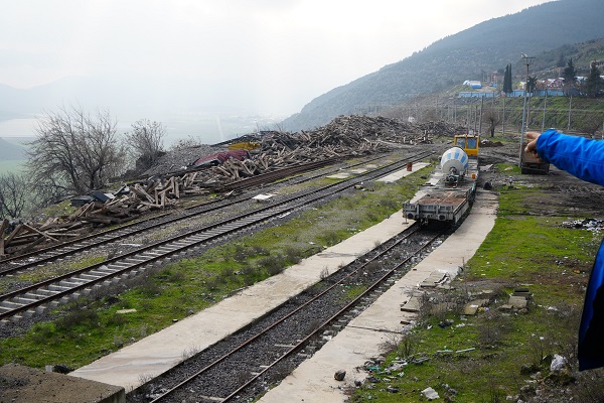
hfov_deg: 47.4
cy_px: 202
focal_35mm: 41
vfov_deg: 32.6
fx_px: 688
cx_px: 302
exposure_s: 1/125
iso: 100
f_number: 8
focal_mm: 41
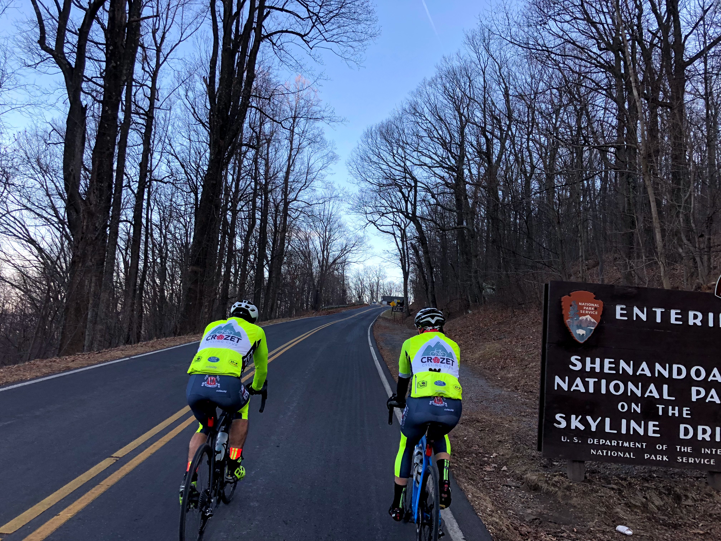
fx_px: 583
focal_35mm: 28
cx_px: 360
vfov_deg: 49.7
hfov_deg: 63.4
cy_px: 270
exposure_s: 1/274
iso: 20
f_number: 1.8
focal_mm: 3.99
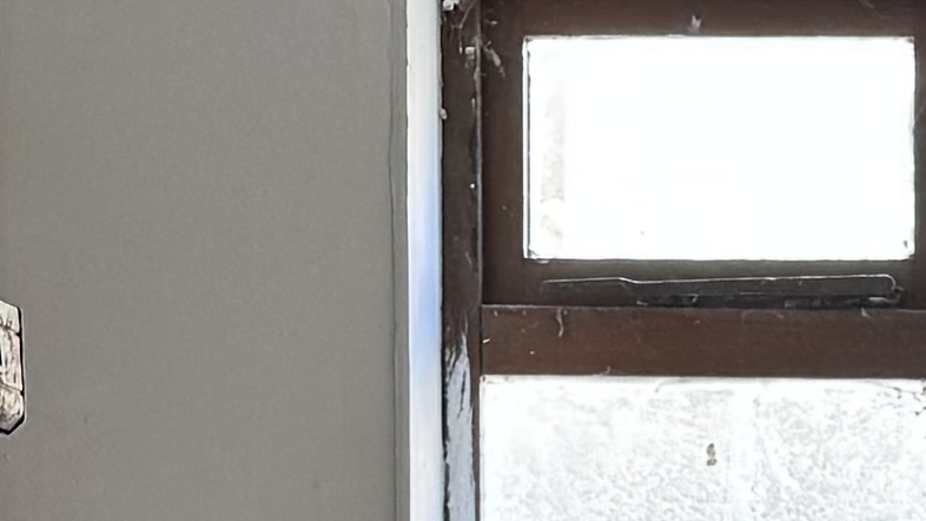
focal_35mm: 190
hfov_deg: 11.2
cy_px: 918
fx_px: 4665
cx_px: 986
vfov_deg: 6.3
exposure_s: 1/117
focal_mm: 6.76
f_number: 1.78
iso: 200
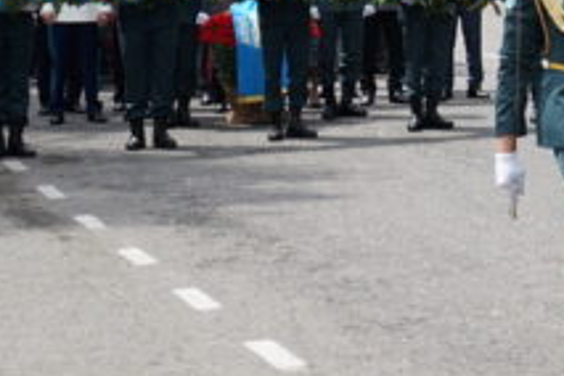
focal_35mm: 134
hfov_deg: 14.1
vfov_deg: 10.0
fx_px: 2099
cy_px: -138
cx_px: 908
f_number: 4.5
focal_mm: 38
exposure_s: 1/2000
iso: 500
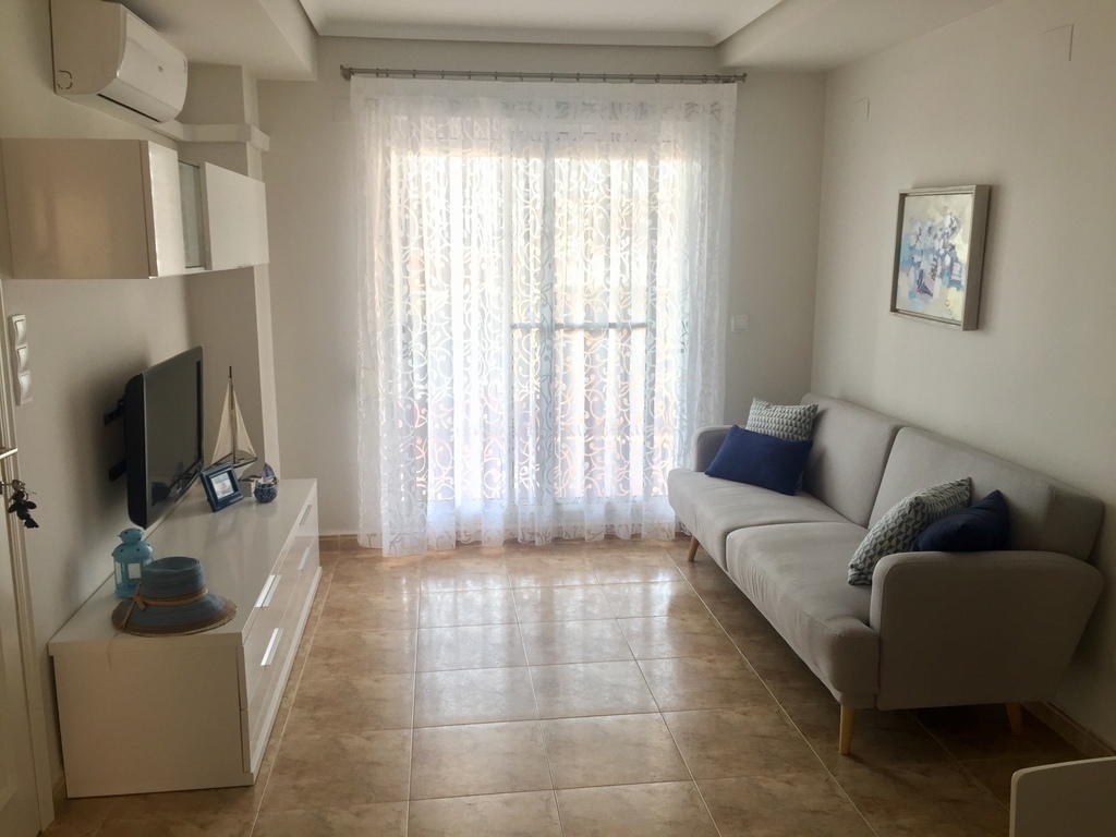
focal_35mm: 29
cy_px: 418
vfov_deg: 48.2
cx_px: 558
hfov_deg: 61.7
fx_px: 935
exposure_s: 1/33
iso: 40
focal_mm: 4.15
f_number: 2.2
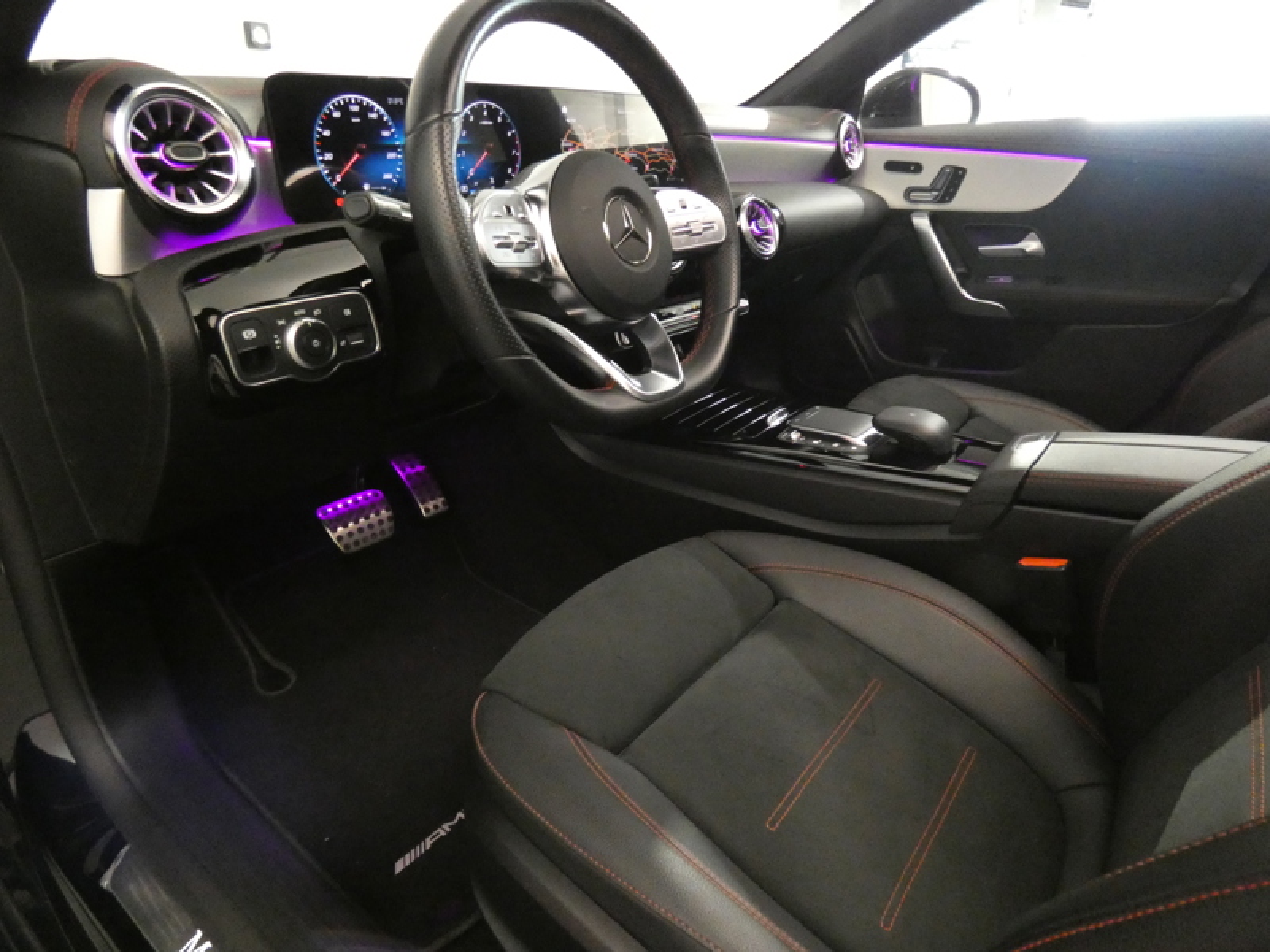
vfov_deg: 66.0
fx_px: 734
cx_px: 635
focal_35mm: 20
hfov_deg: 81.7
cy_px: 476
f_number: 2.8
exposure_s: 1/25
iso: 1600
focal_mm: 3.6
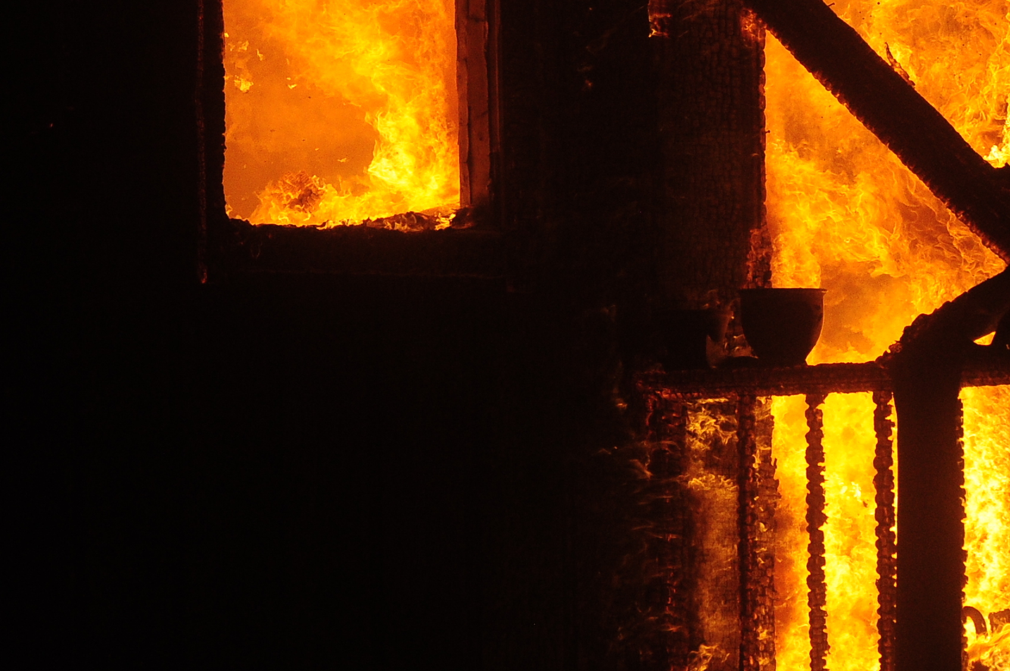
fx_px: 14073
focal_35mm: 502
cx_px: 359
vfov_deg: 2.7
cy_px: 102
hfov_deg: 4.1
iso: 2500
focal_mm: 200
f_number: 9
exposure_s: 1/8000
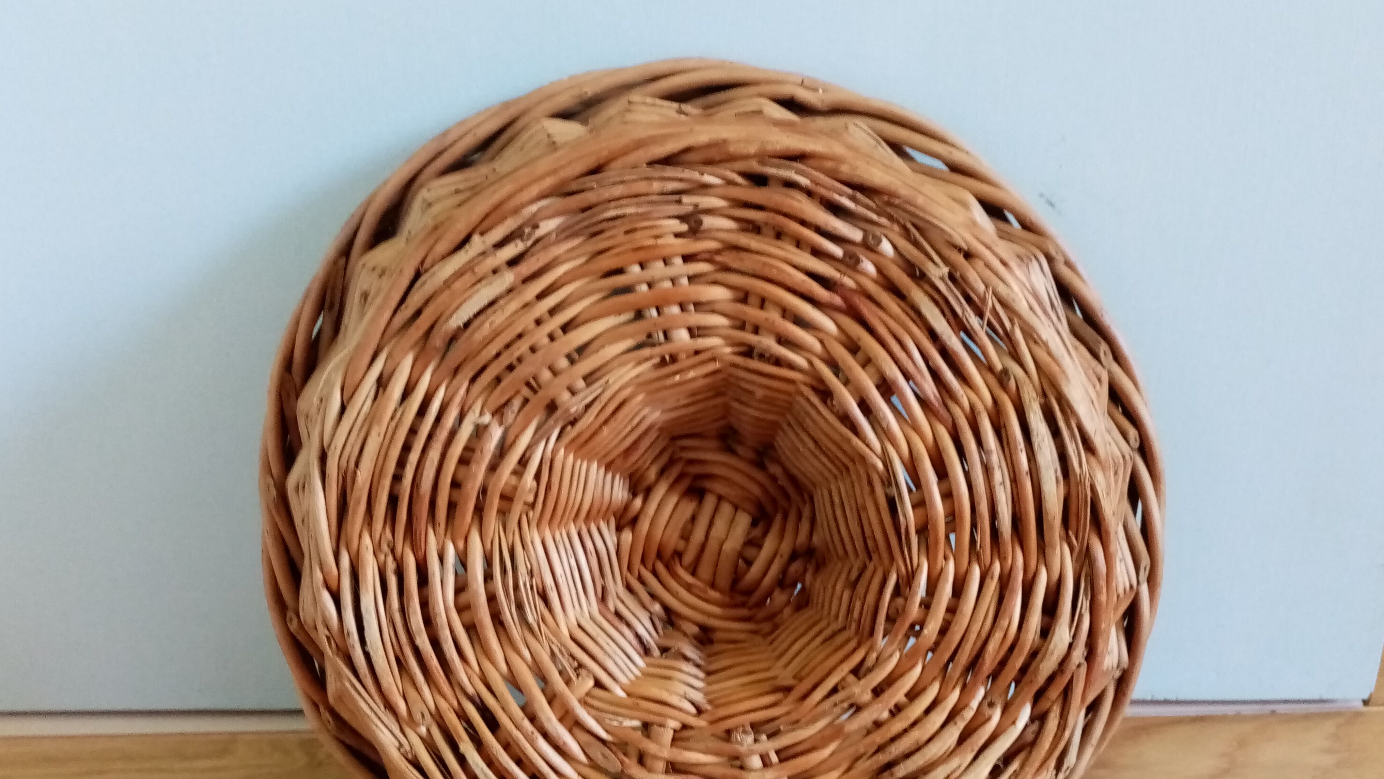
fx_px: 1064
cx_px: 704
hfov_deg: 66.1
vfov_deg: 39.7
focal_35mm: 29
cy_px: 517
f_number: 1.8
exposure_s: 1/25
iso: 611
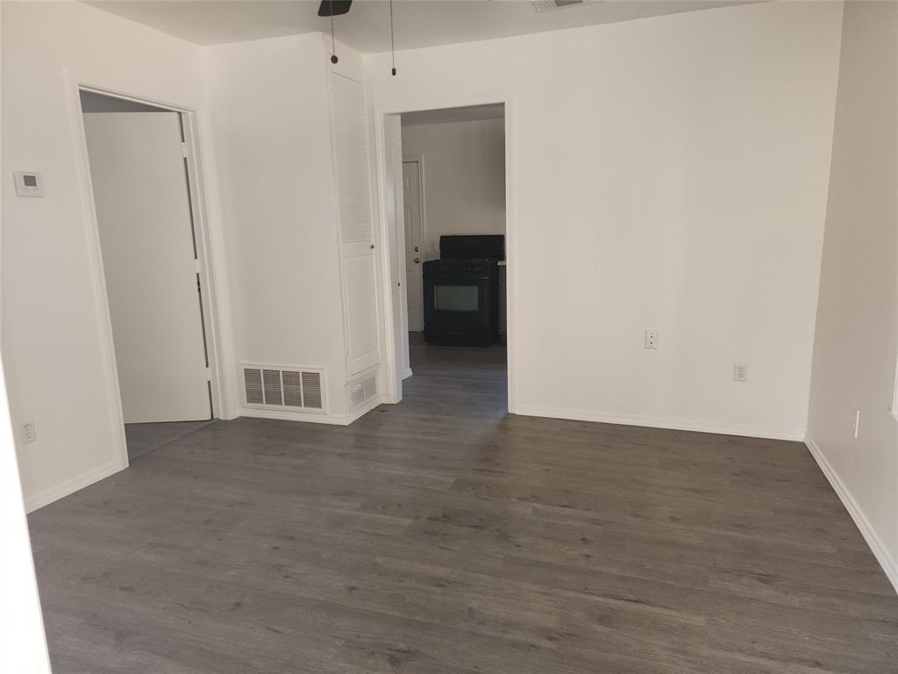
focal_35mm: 23
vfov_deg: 58.9
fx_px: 597
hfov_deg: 73.9
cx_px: 449
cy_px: 337
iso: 125
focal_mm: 6.4
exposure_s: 1/50
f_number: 1.8
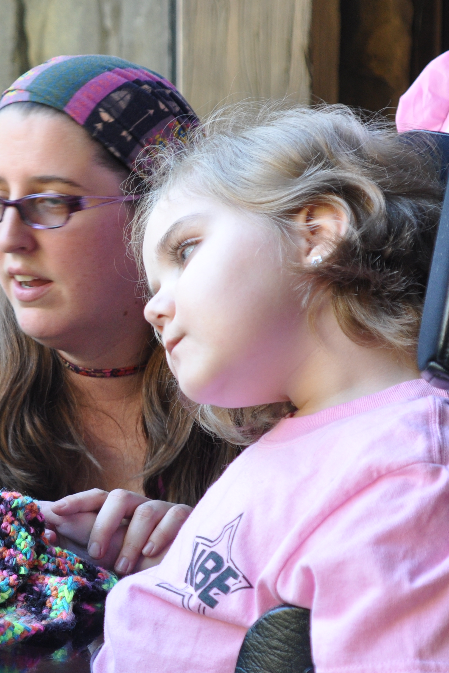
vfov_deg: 21.9
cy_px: 398
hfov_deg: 14.5
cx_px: -10
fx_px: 1740
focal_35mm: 93
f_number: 4
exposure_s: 1/60
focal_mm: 32
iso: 500
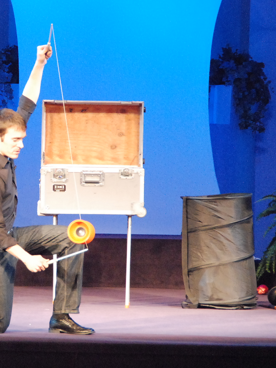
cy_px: 184
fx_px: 3073
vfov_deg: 6.9
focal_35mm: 289
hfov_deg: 5.1
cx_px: 22
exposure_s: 1/60
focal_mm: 130
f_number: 6
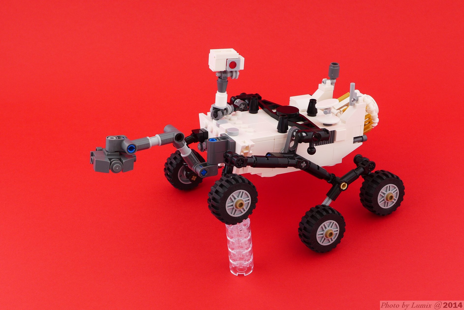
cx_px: 232
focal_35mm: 65
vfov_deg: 20.9
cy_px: 155
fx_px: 838
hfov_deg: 30.9
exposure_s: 1/20
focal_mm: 12.8
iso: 80
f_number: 4.5
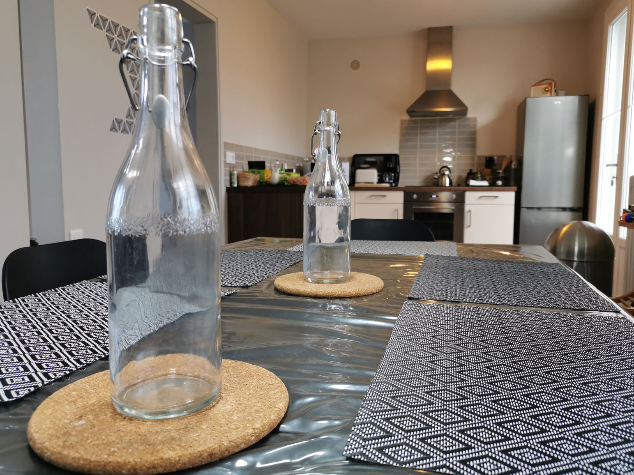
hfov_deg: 63.4
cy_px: 234
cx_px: 327
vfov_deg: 49.7
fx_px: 513
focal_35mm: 28
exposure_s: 1/50
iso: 125
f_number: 1.8
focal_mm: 5.58
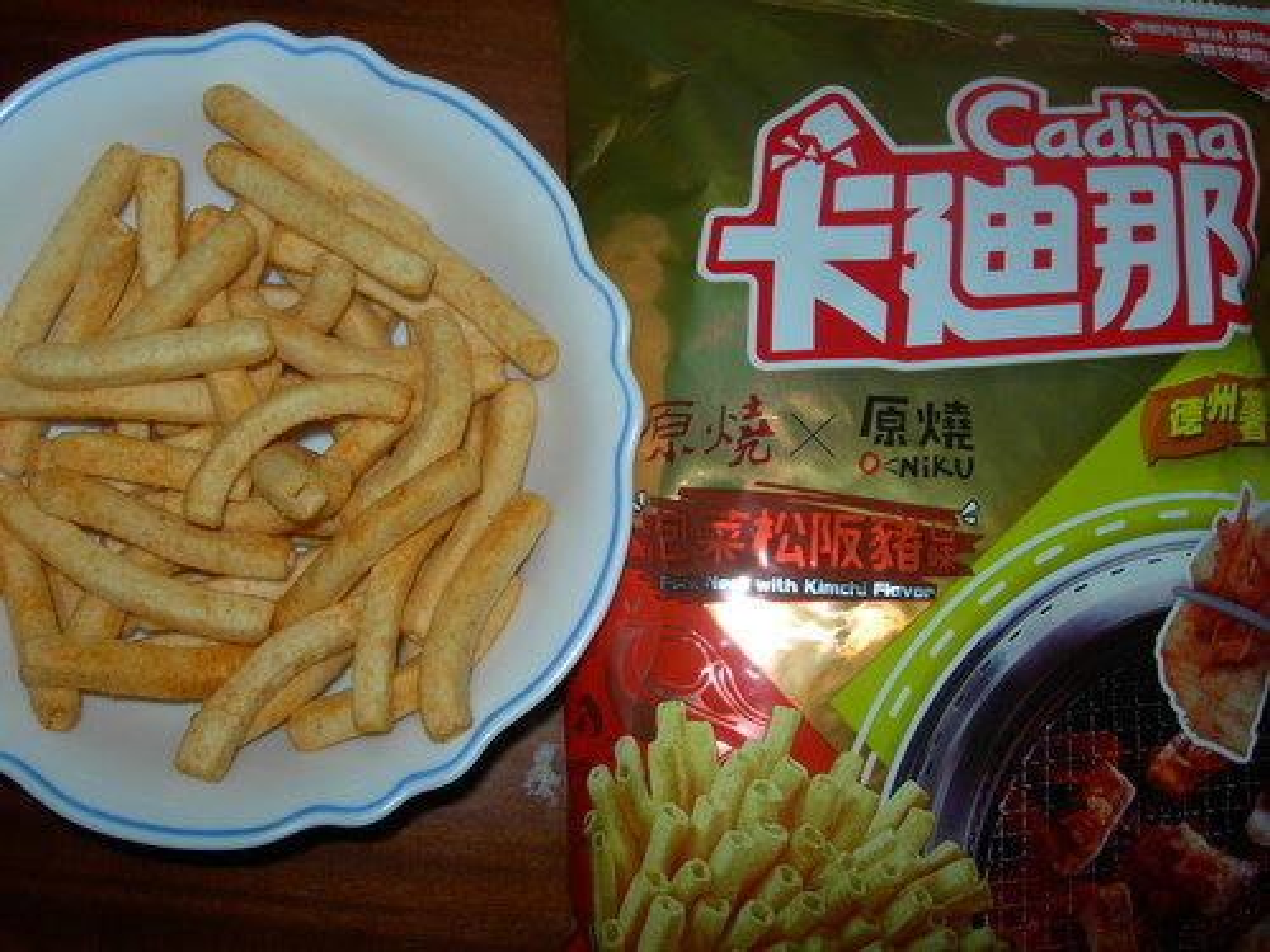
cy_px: 476
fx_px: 1394
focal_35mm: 38
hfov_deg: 49.0
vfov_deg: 37.7
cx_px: 635
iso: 50
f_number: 4.8
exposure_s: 1/60.1
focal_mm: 7.8
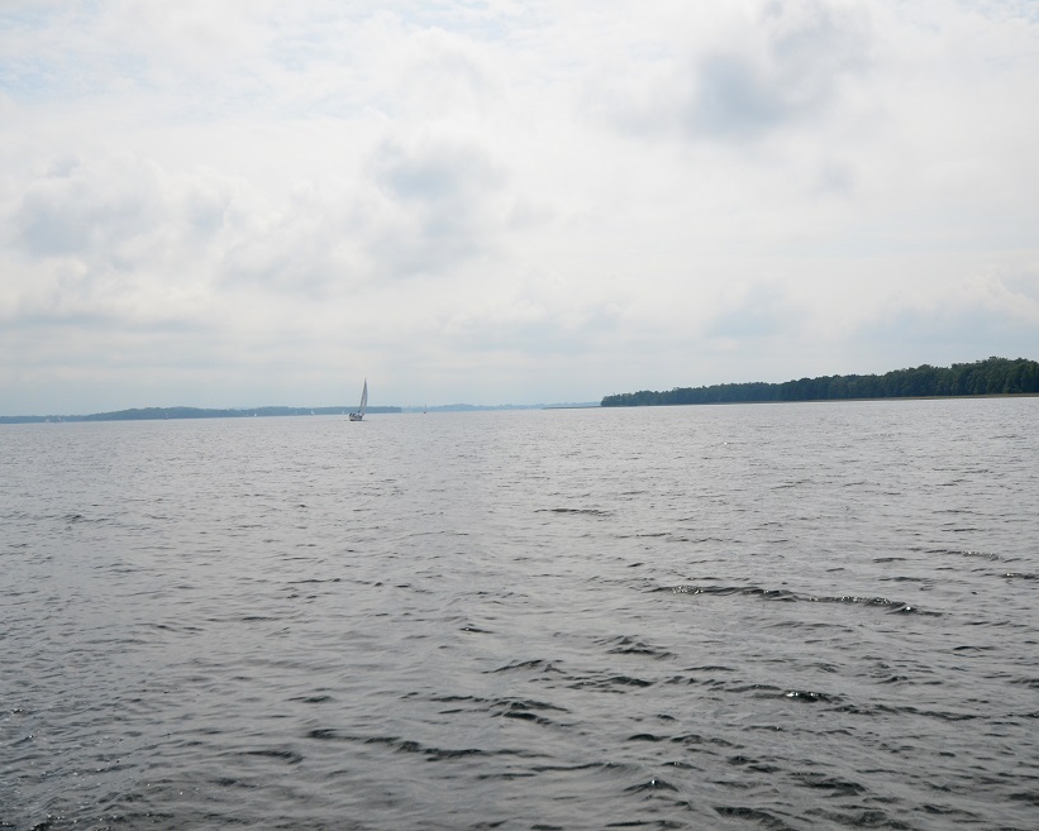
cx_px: 492
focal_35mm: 41
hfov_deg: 44.8
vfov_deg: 36.5
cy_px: 414
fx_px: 1261
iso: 500
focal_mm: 24
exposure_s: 1/8000
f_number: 4.5
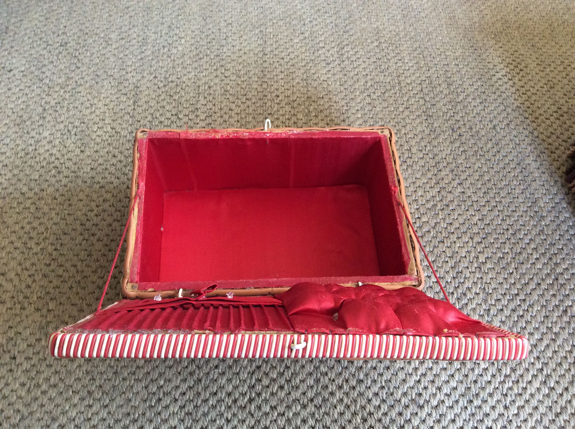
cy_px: 214
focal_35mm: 32
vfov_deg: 44.1
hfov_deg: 56.9
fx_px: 531
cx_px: 288
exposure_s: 1/25
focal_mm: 3.3
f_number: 2.4
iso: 200
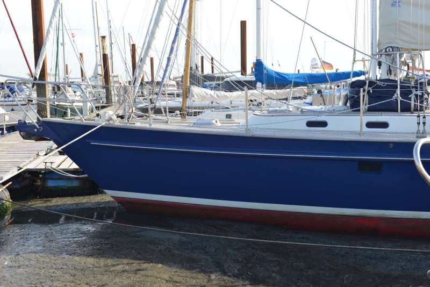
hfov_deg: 50.7
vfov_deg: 35.1
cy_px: 144
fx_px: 454
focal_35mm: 38
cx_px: 215
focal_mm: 38
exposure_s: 1/160
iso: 125
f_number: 6.3
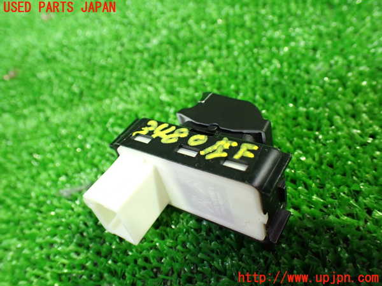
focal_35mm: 30
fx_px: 331
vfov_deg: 46.8
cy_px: 143
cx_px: 191
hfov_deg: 60.0
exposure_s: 1/30
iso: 800
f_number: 2.3
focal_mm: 5.4
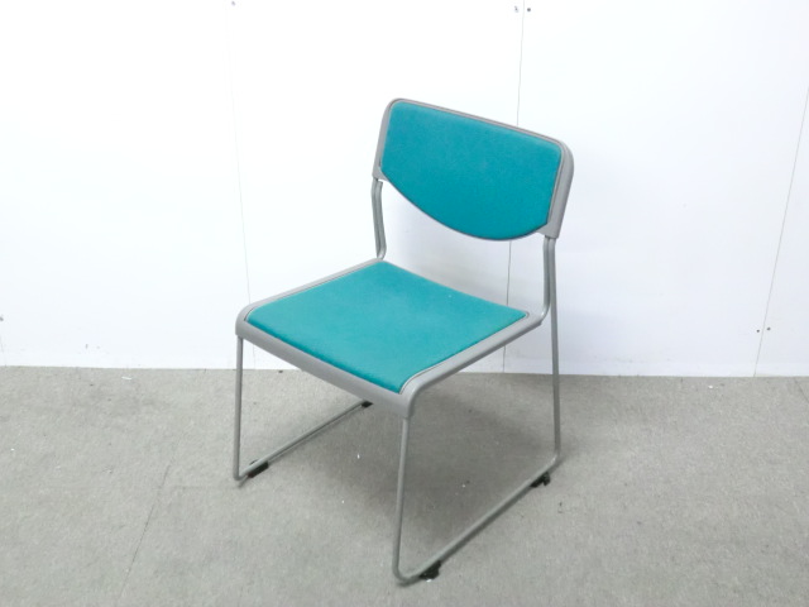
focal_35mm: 45
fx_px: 1052
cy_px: 304
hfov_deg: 42.1
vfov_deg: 32.2
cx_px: 404
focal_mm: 8.2
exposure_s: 1/20
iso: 800
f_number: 4.3
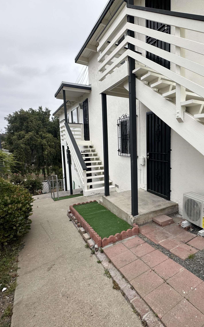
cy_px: 163
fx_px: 178
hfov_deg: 54.6
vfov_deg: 85.1
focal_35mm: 20
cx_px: 170
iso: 50
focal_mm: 2.22
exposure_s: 1/955
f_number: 2.2
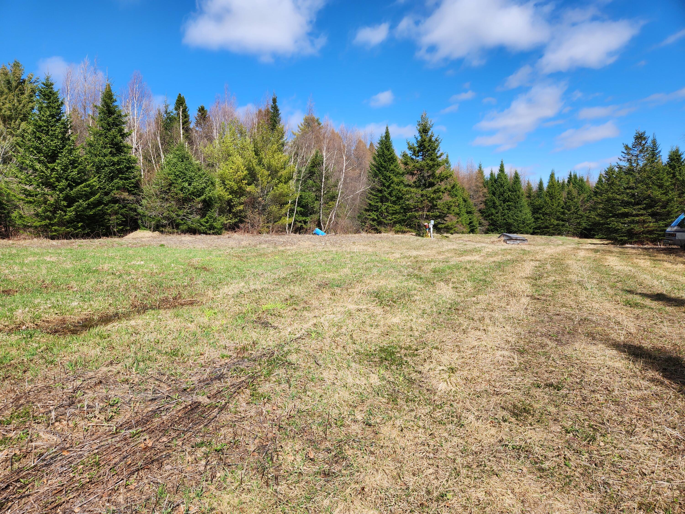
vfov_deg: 58.9
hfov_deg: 73.9
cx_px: 342
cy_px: 257
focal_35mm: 23
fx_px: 455
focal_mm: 5.4
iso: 20
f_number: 1.8
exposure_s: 1/1202
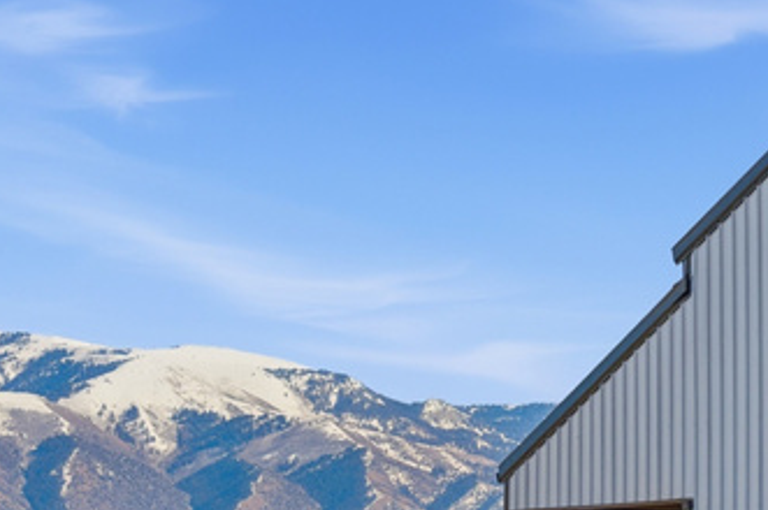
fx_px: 4944
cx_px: 452
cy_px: 595
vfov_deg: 5.9
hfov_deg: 8.9
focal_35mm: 232
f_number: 8
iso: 100
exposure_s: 1/5000
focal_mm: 75
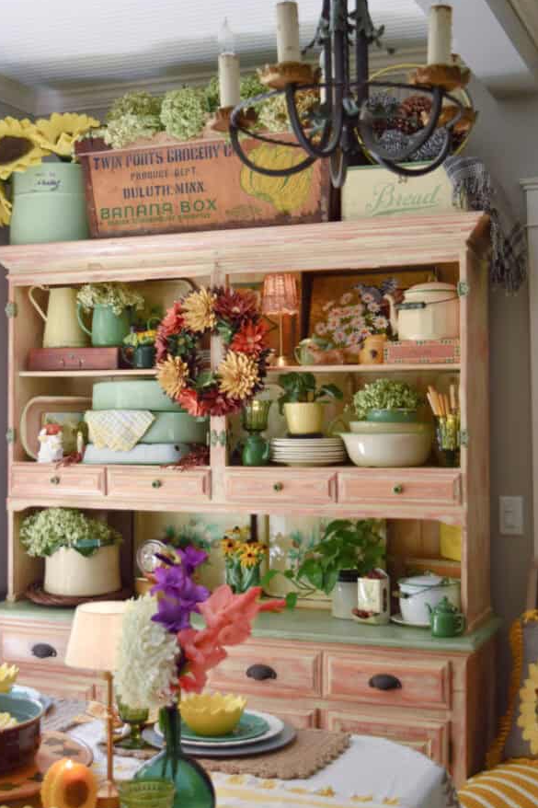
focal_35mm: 49
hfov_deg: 27.5
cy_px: 363
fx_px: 1099
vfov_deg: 40.3
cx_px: 230
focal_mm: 28
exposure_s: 1/80
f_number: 4.5
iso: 400
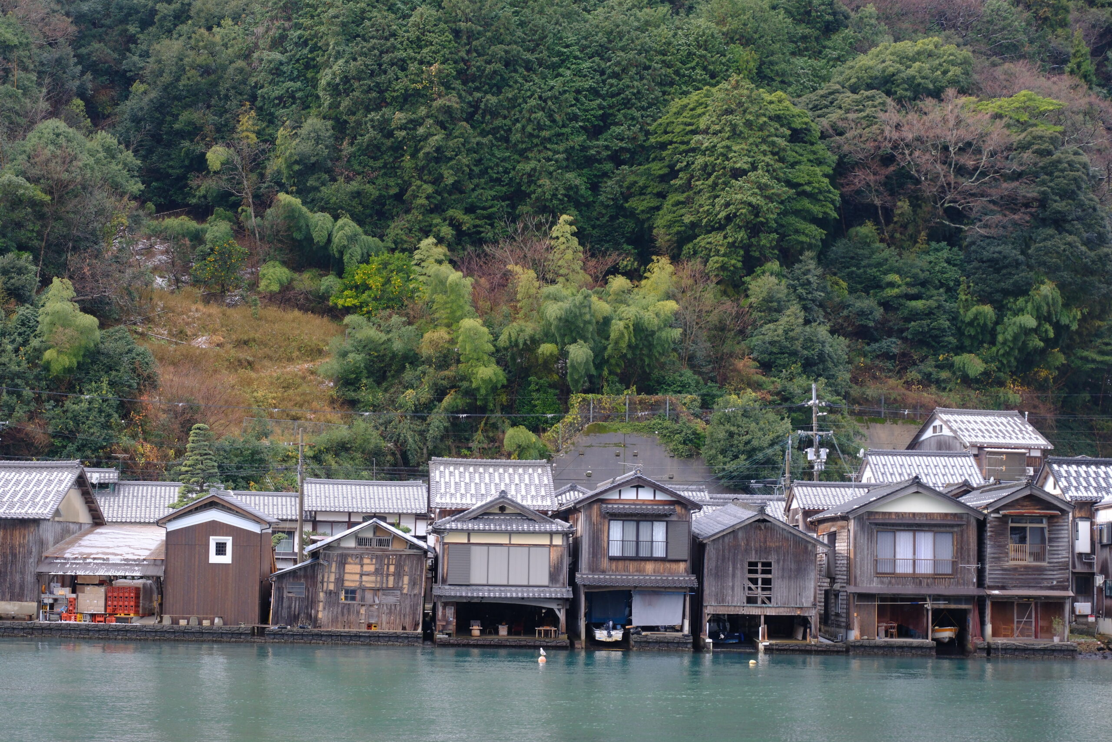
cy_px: 371
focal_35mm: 75
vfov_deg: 18.2
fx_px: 2317
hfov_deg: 27.0
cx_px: 556
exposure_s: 1/300
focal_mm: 50
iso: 640
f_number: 4.8
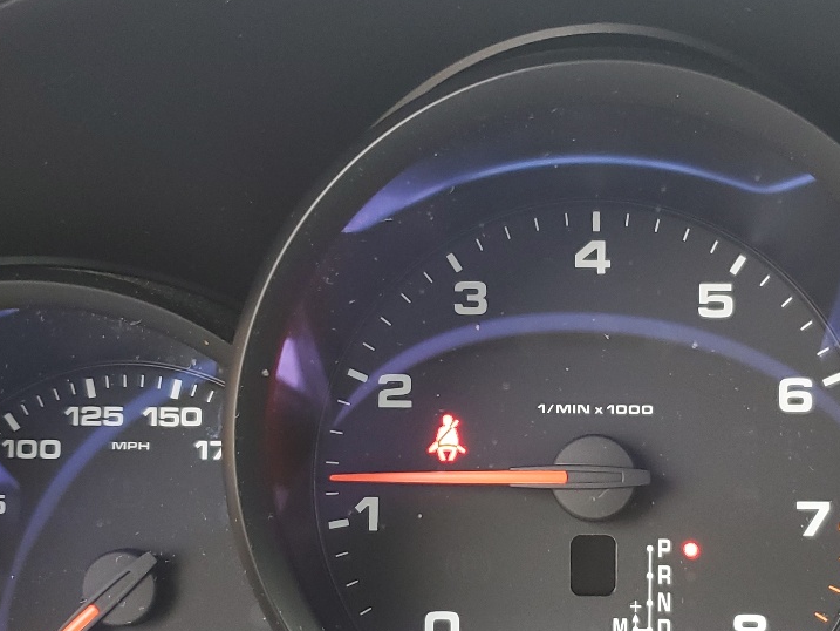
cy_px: 468
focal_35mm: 58
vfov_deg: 25.0
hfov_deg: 32.9
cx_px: 564
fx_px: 1408
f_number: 1.5
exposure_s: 1/60.2
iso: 77
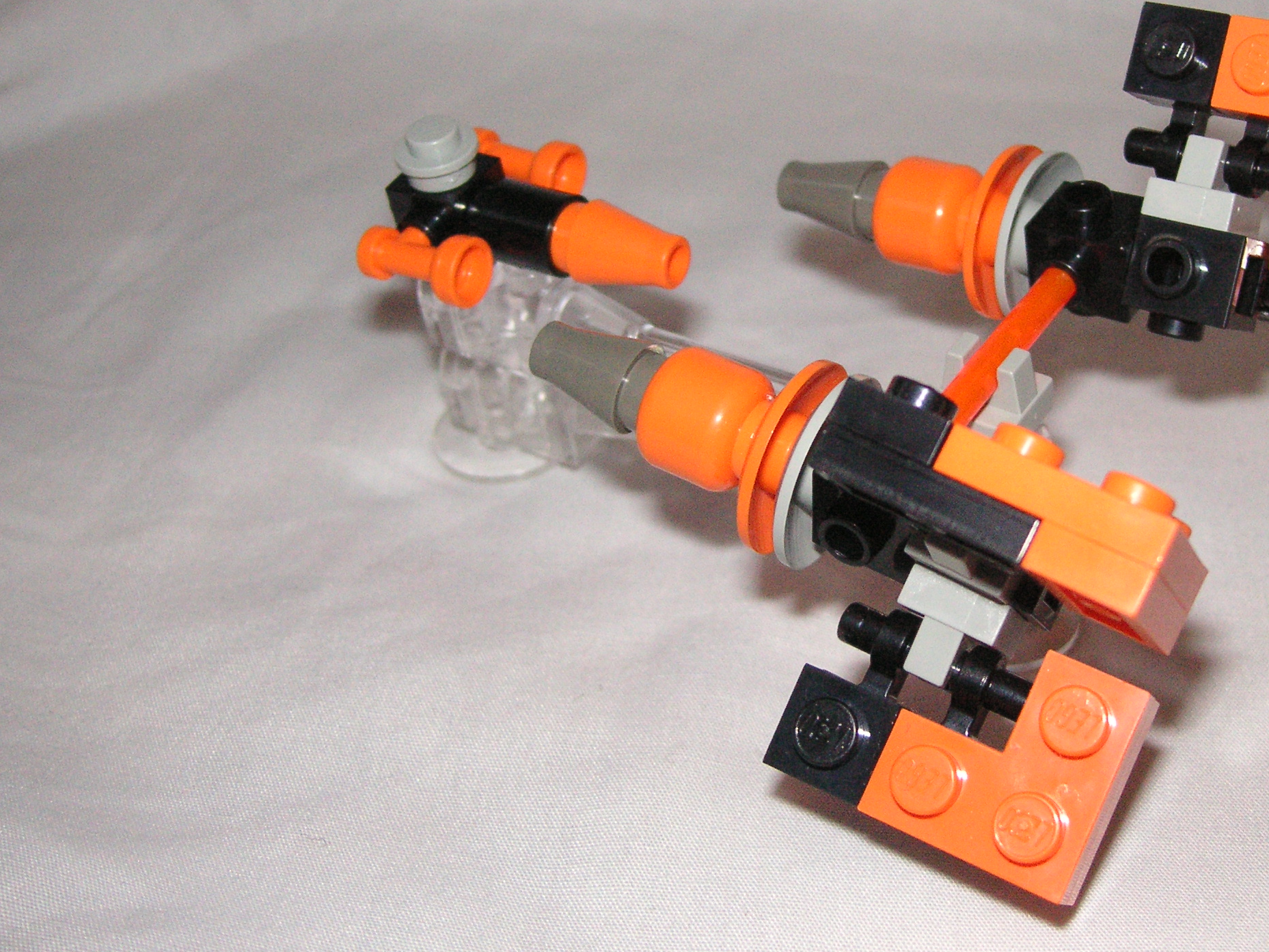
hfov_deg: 37.1
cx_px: 852
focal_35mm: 51
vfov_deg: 28.5
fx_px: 1870
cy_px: 385
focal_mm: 6.1
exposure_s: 1/45
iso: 160
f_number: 6.7
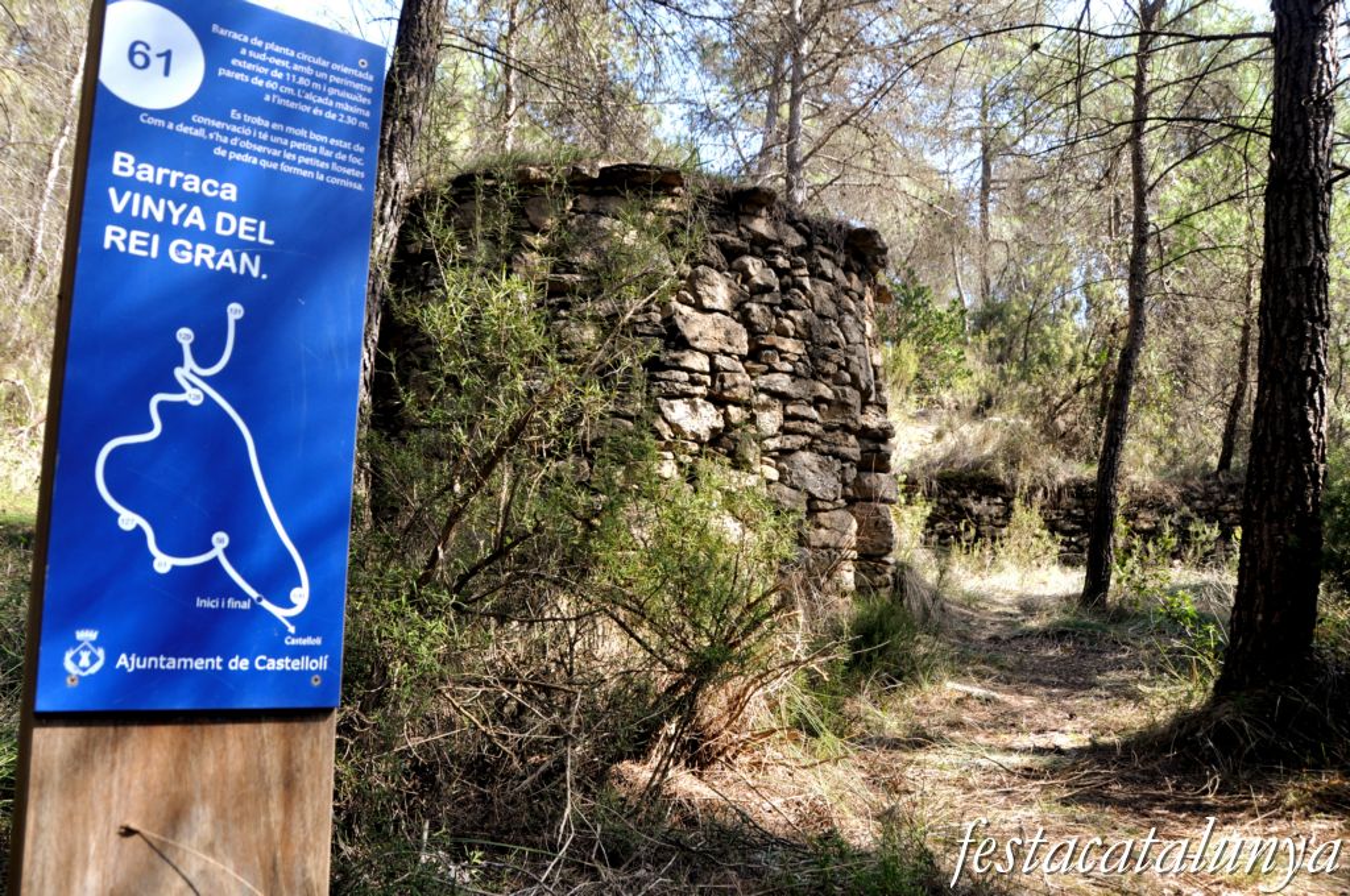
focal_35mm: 27
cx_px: 675
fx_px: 1011
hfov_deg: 67.4
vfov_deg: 47.8
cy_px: 448
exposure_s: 1/160
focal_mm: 18
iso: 320
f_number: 6.3
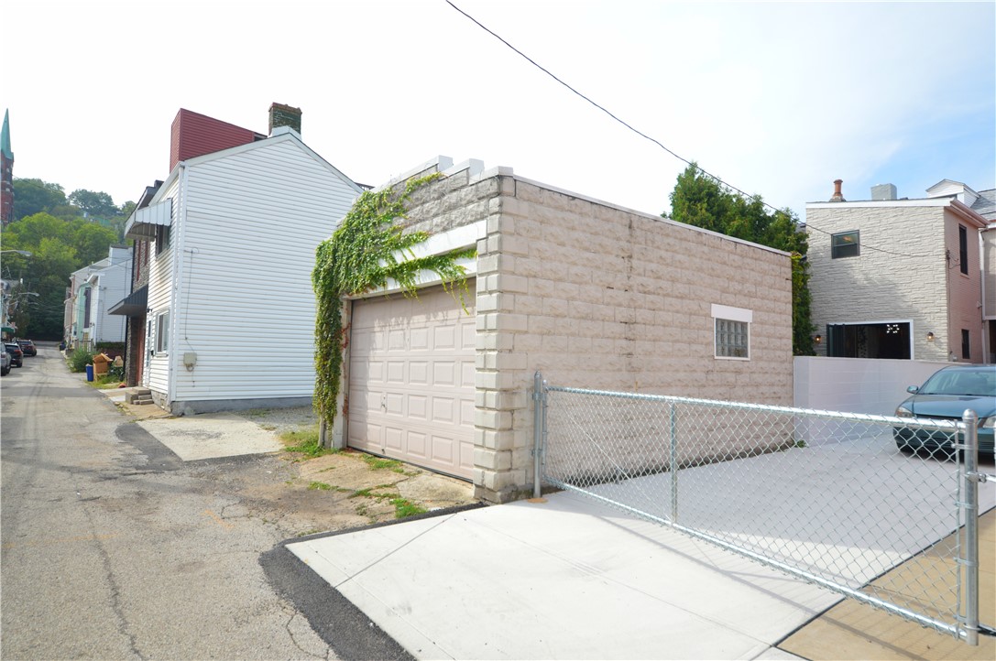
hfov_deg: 90.1
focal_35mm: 18
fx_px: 497
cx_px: 498
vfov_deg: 67.2
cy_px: 330
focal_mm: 12
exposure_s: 1/250
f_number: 8
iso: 100
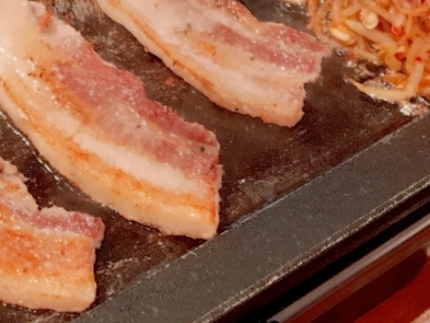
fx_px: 907
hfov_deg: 25.5
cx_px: 10
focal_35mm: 73
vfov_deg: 20.1
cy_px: 90
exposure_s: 1/33
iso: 32
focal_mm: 3.99
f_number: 1.8
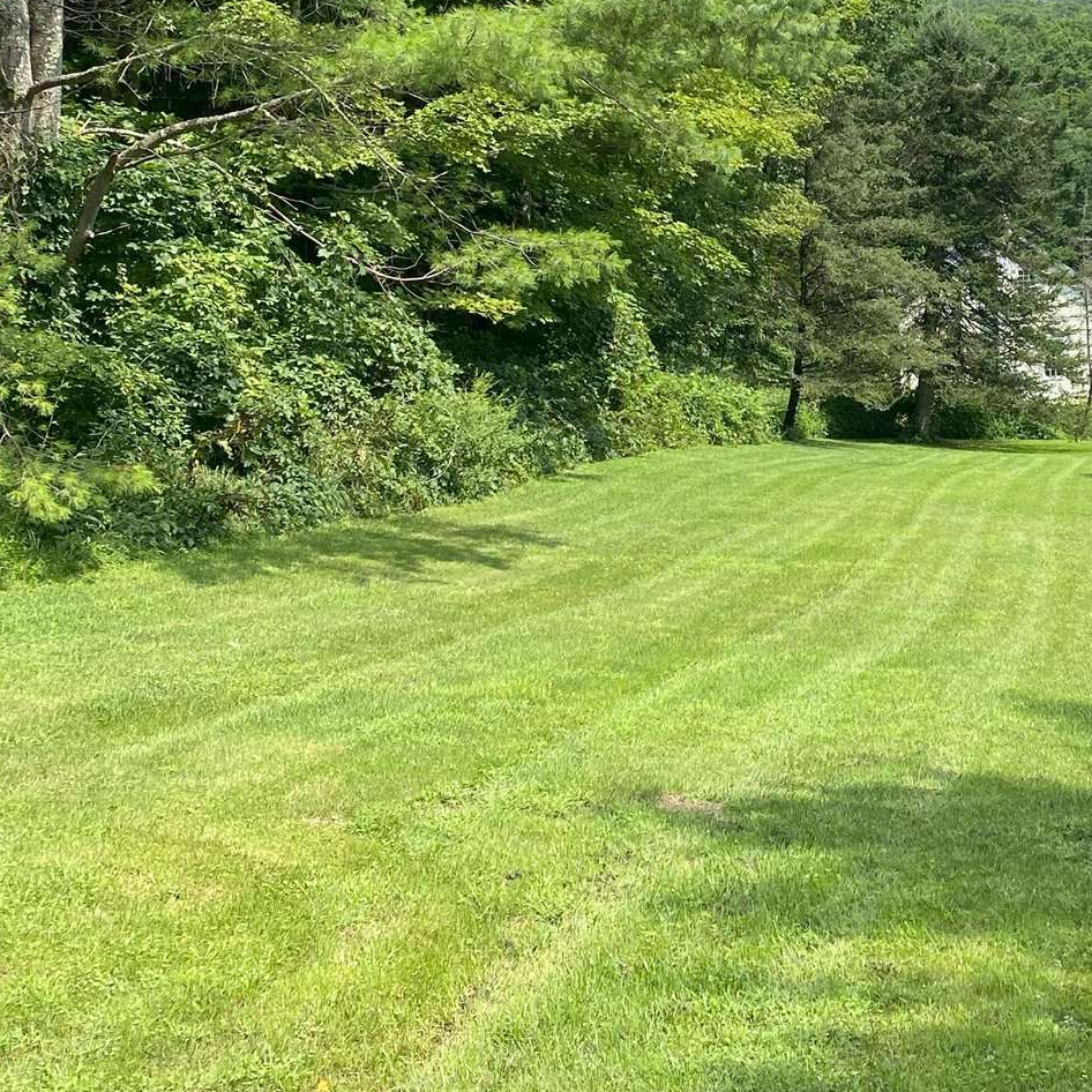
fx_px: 1999
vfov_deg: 30.2
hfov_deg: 29.3
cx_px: 981
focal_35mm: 56
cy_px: 320
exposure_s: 1/2817
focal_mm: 4.25
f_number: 1.8
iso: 32
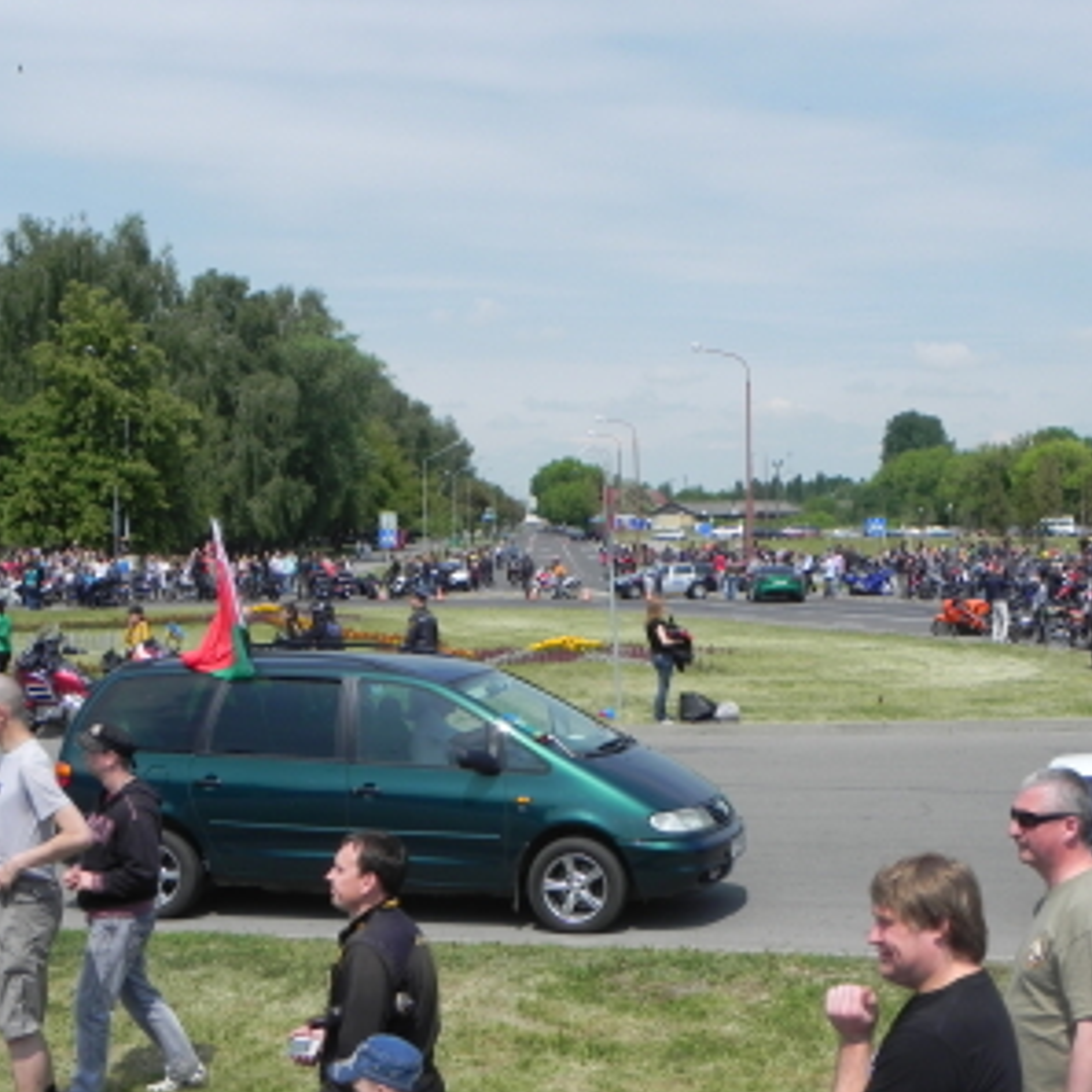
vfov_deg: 27.7
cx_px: 577
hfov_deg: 27.7
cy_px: 544
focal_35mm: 62
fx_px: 2213
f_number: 8
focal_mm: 9.2
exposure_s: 1/449
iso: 160
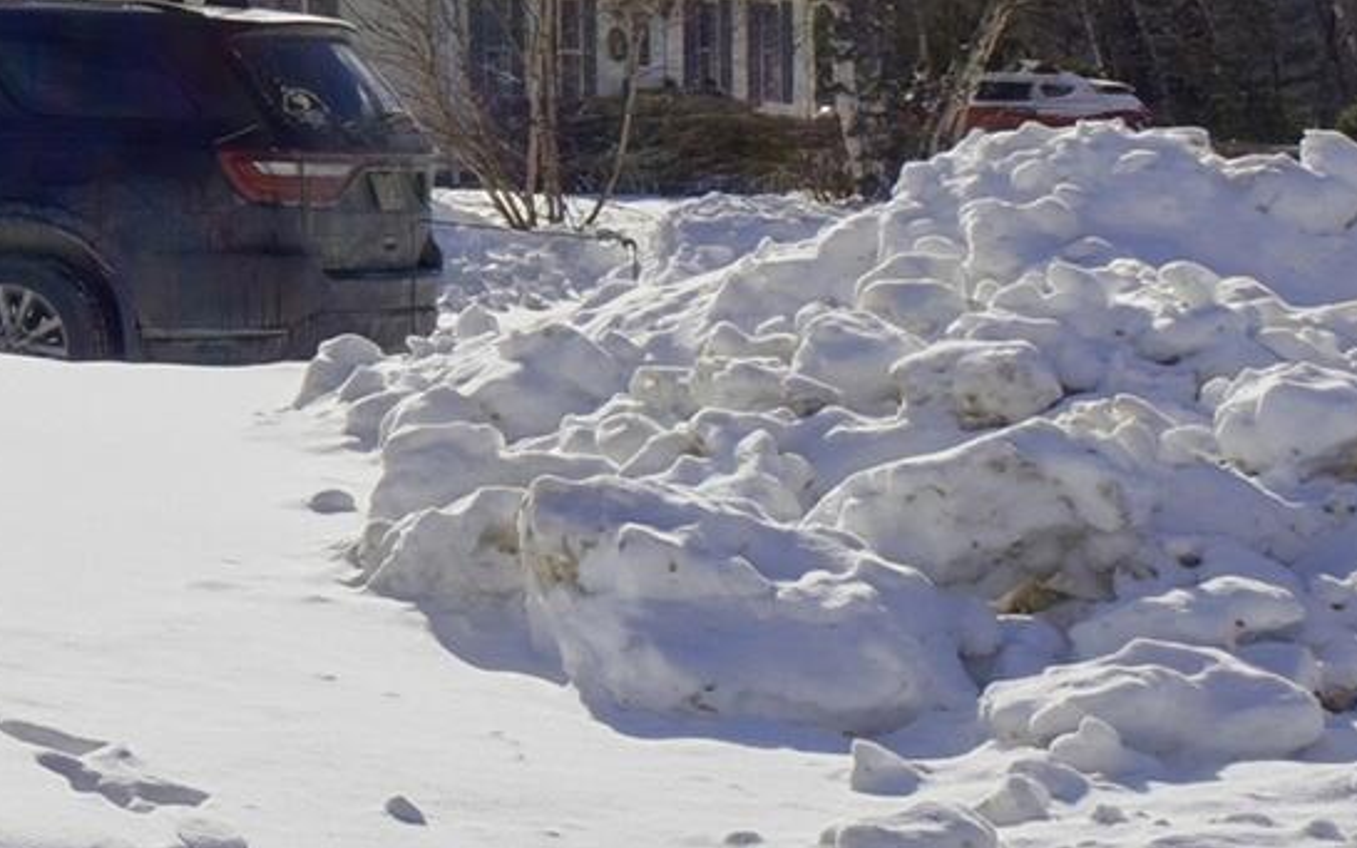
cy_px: -419
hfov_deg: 15.1
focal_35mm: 98
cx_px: -1683
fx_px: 3624
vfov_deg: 12.7
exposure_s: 1/4000
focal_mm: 14
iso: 100
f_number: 11
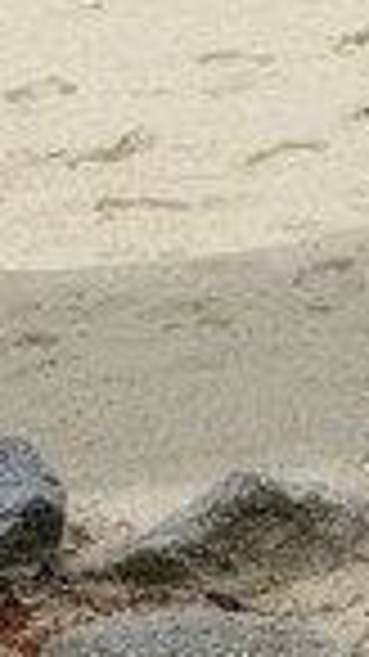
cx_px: -36
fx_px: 5573
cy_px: -1370
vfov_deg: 6.2
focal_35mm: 320
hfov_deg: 3.8
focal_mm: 18.5
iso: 200
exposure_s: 1/500
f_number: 7.1
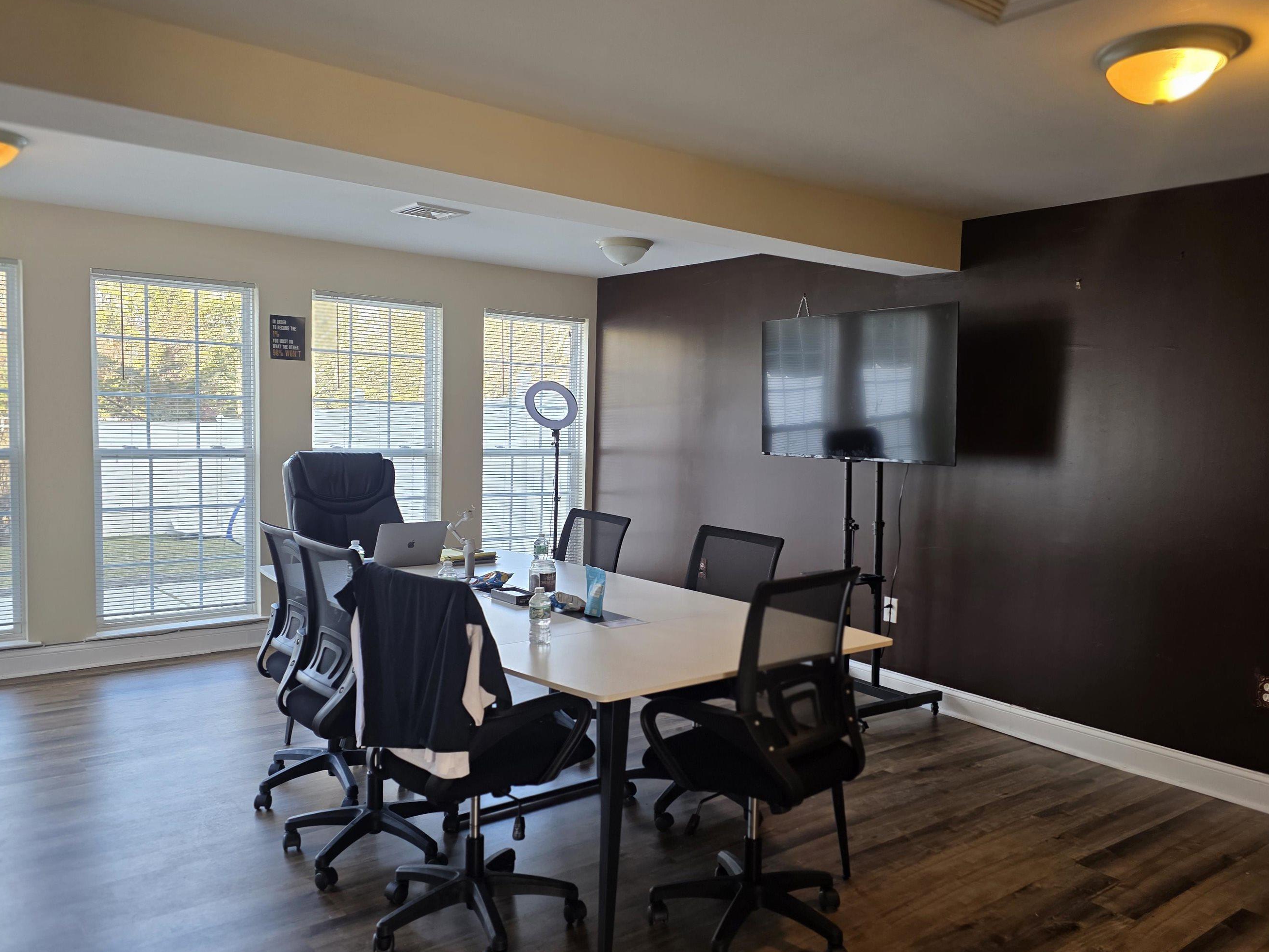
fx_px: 990
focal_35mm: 27
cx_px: 643
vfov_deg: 51.3
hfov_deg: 65.3
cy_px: 493
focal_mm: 6.3
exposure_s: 1/120
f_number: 1.7
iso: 125
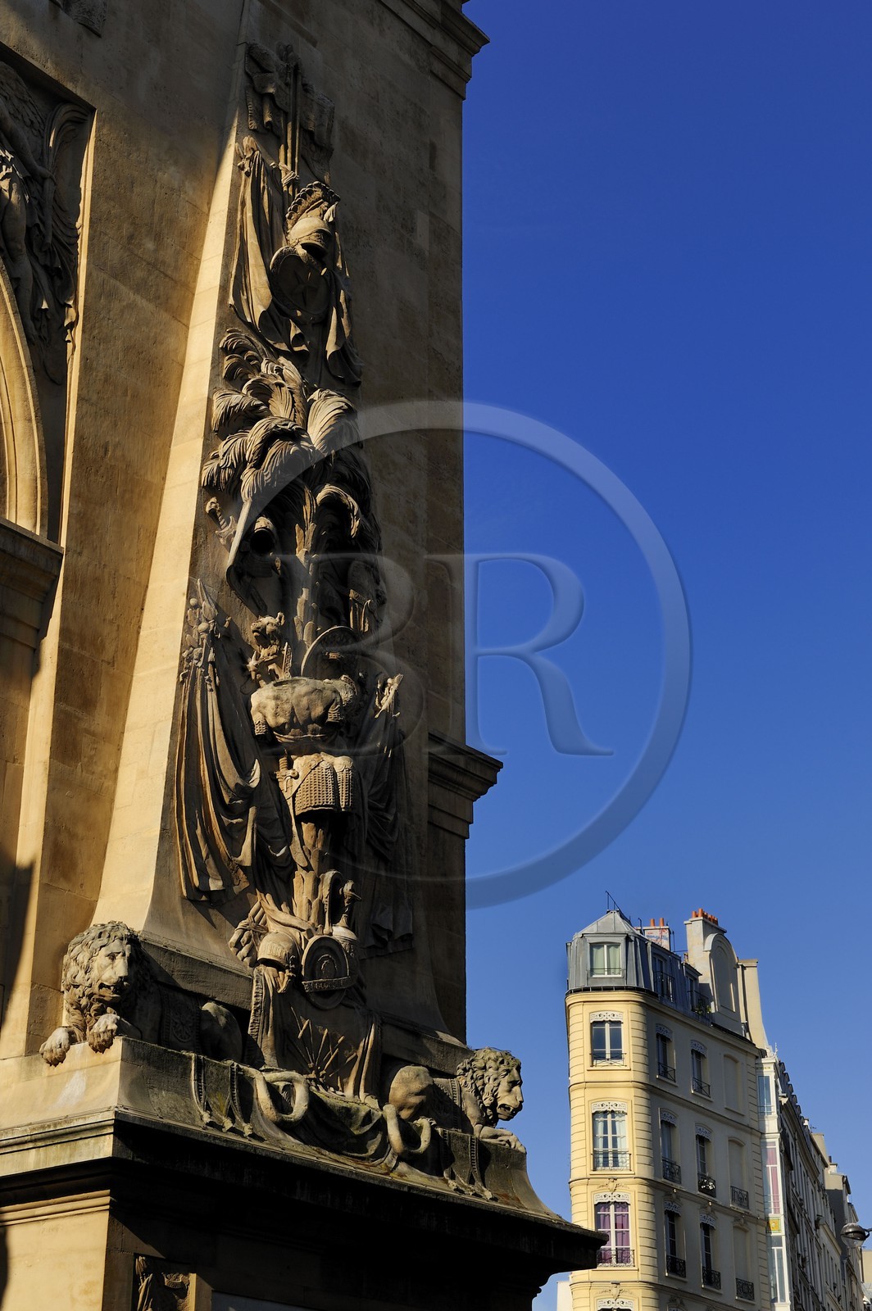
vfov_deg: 33.4
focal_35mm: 60
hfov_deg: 22.6
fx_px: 2184
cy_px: 656
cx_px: 436
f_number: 13
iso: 200
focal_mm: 60
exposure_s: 1/160
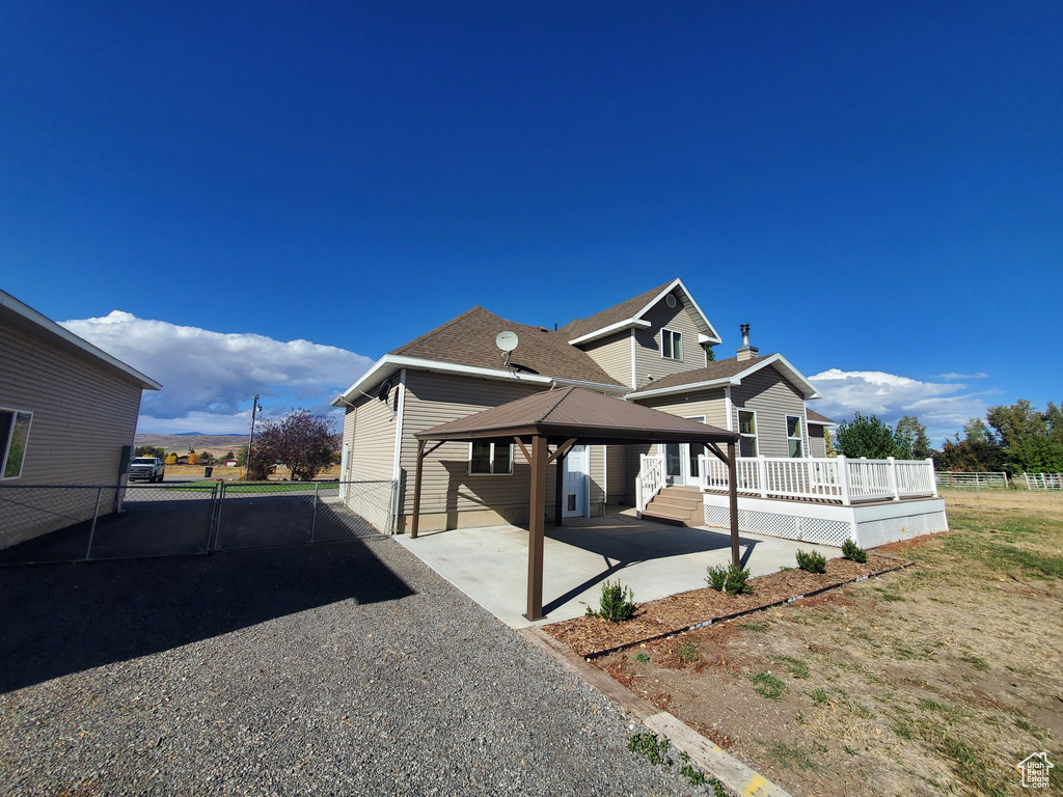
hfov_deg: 106.2
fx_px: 399
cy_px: 398
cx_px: 532
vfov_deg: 89.9
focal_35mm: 13
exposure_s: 1/1395
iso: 50
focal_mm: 1.8
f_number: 2.2
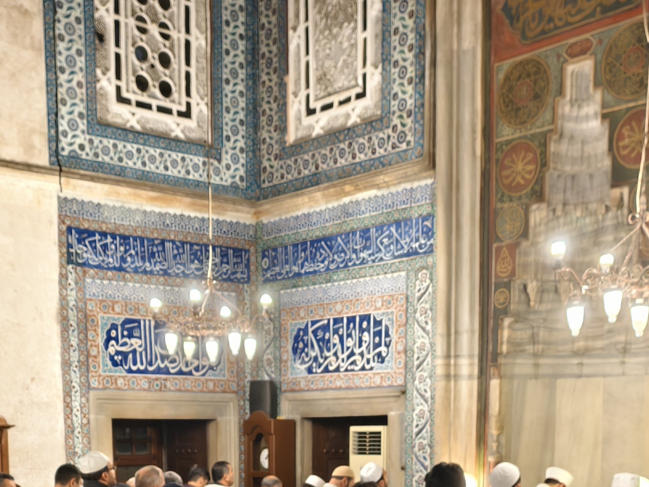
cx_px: 293
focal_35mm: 57
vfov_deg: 23.8
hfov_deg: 33.8
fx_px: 1069
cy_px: 552
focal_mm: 6.54
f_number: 1.57
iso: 697
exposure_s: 1/33.3
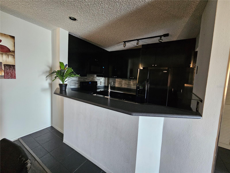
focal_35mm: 13
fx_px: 86
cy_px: 86
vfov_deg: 89.9
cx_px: 115
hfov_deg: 106.2
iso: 640
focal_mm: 2.2
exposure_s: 1/30
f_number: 2.2
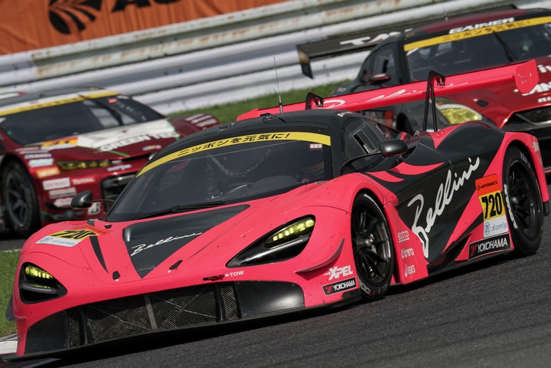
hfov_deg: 4.3
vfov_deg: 2.9
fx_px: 7315
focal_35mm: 478
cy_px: 184
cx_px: 276
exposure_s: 1/800
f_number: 11
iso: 200
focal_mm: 478
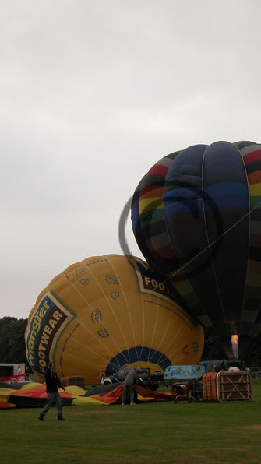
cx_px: 171
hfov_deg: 12.7
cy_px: 231
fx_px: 1169
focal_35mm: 95
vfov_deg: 22.5
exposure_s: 1/98.8
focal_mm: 16.8
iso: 100
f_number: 3.6
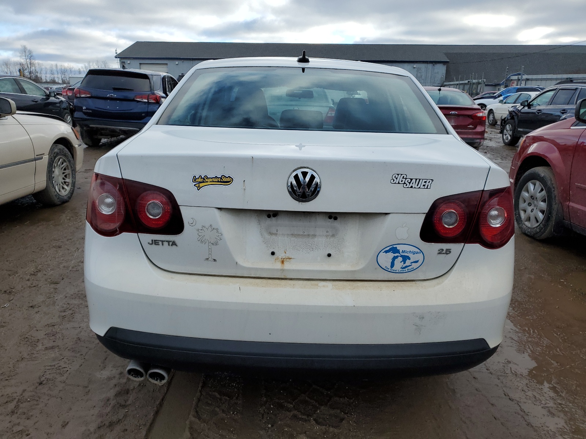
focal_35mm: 26
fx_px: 440
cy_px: 220
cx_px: 293
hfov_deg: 67.3
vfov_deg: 53.1
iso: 50
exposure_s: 1/1429
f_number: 1.5
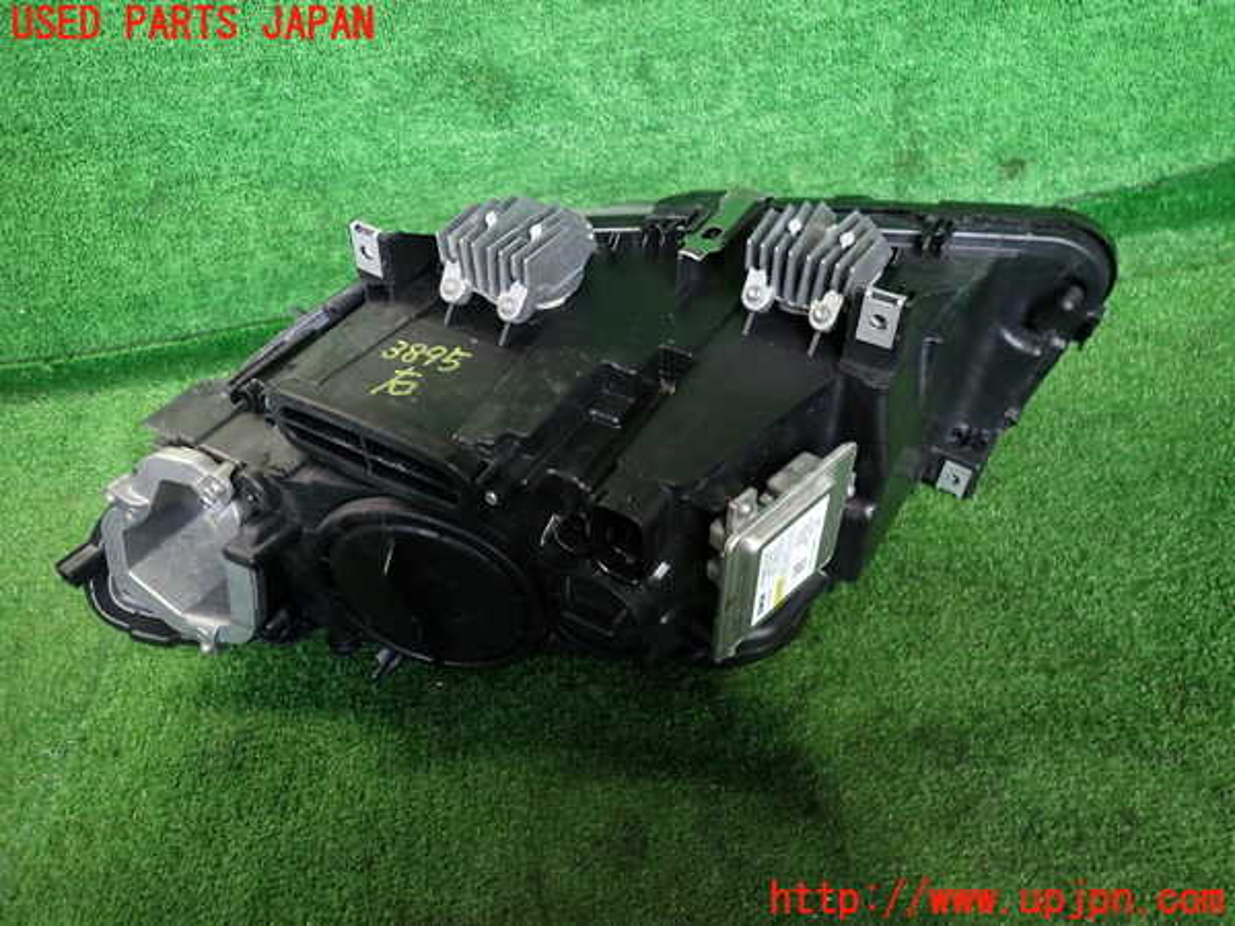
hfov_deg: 69.4
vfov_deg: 54.9
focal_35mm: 25
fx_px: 892
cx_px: 618
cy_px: 463
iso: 200
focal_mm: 4.5
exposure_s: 1/30
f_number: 2
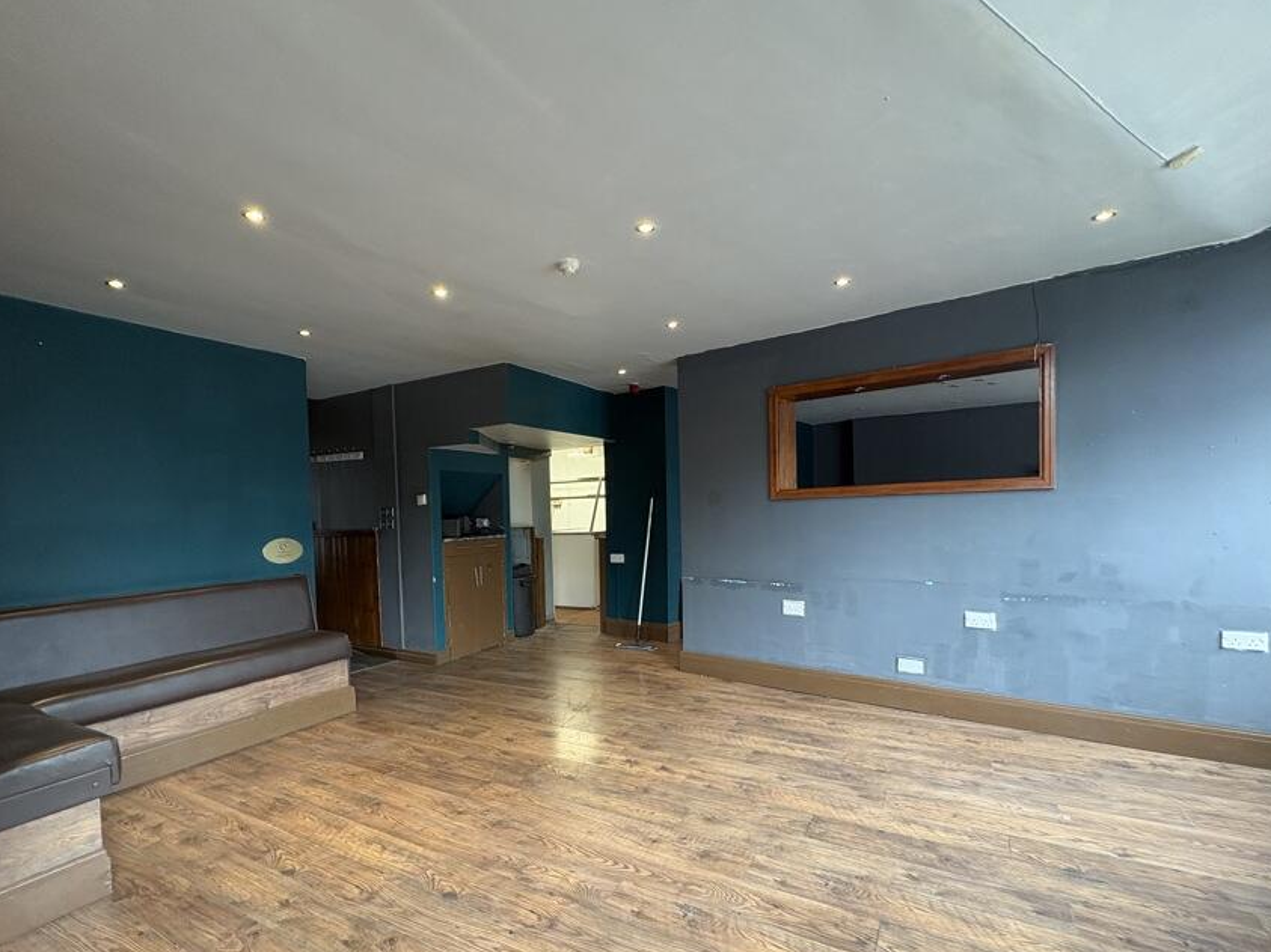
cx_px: 590
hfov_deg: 90.9
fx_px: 624
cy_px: 530
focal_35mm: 17
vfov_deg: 74.5
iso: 250
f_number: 2.2
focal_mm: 2.22
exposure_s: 1/50
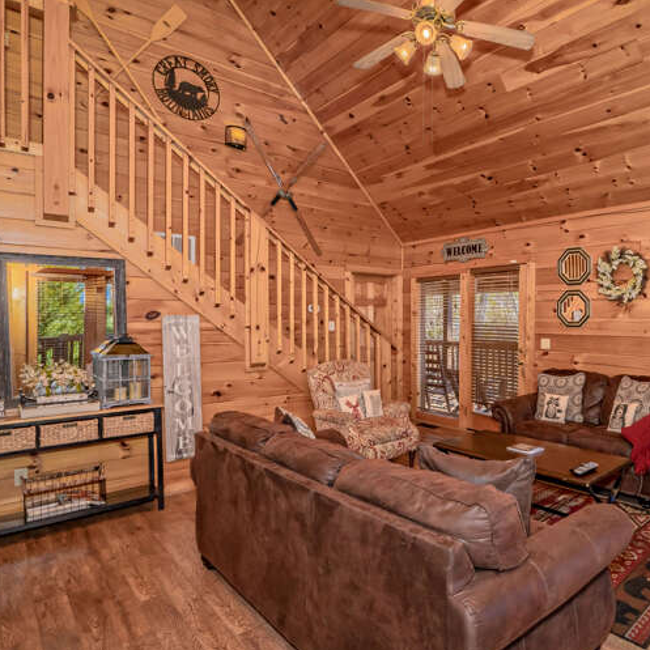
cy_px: 323
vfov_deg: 72.1
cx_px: 454
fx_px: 446
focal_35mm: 21
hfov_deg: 69.2
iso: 800
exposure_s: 1/200
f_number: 10
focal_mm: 16
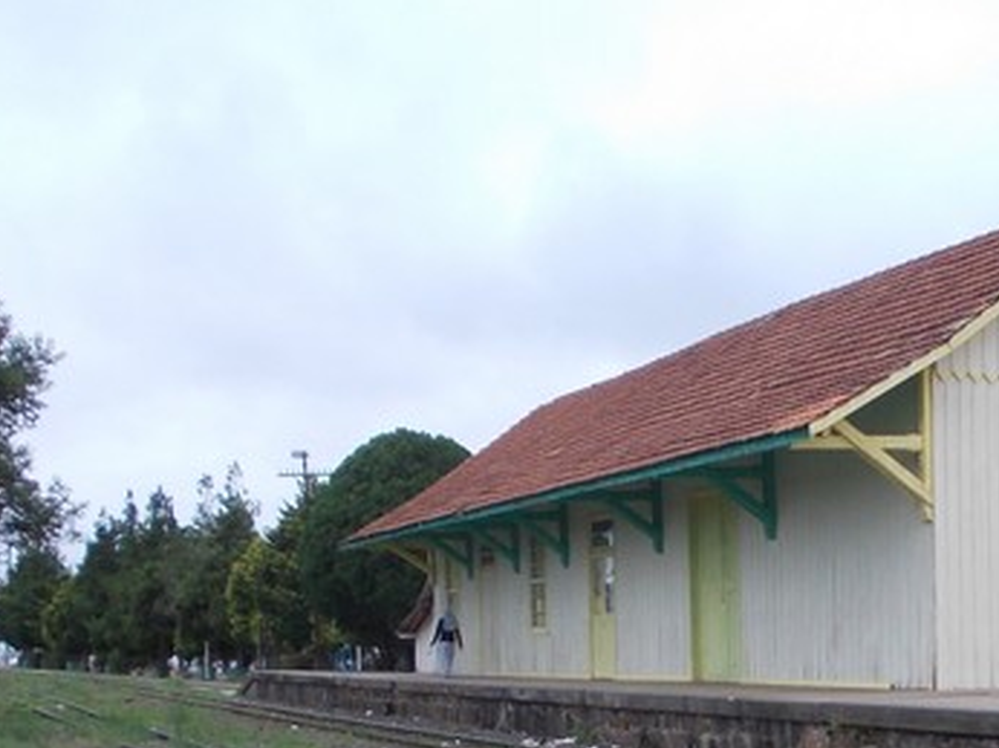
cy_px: 751
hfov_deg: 30.6
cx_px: 765
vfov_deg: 22.7
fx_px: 1788
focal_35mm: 62
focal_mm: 4
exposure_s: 1/25
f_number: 2.7
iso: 80
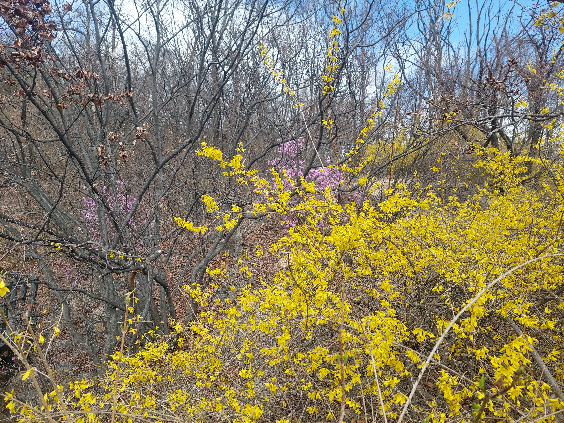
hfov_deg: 69.4
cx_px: 282
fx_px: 407
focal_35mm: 25
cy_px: 212
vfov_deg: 54.9
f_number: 1.8
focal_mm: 5.23
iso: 40
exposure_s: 1/640
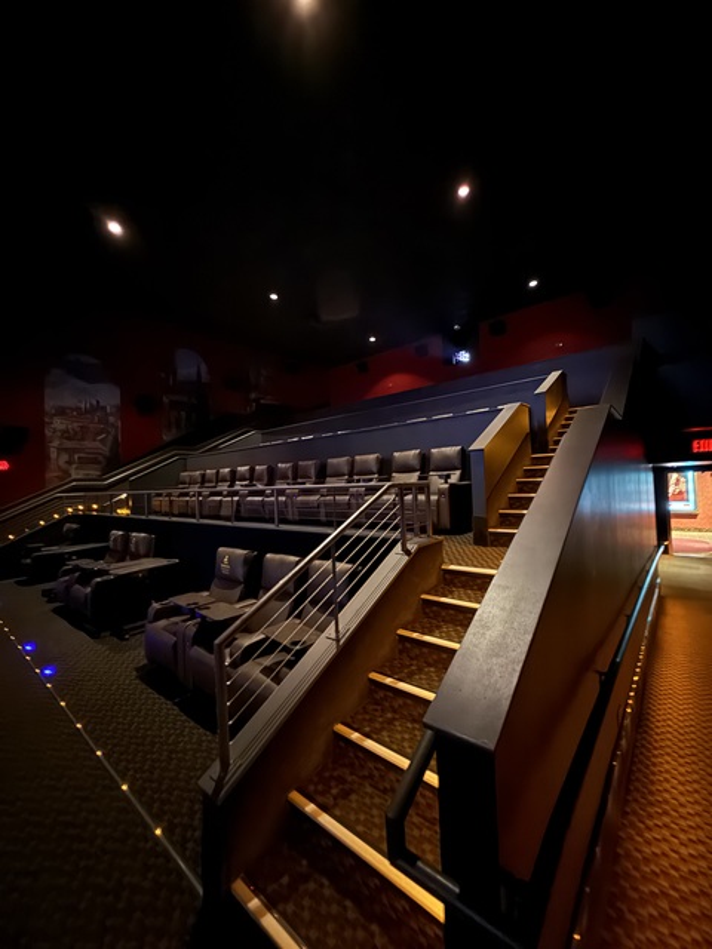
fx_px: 384
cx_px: 356
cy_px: 474
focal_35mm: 14
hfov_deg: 85.7
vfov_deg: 102.1
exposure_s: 1/4
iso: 5000
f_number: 2.2
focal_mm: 2.22
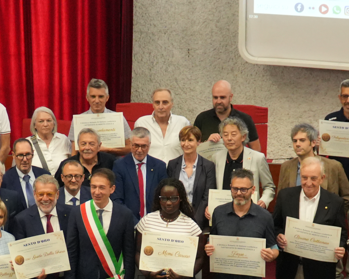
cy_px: 289
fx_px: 1274
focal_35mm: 123
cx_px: 141
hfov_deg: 15.6
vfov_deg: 12.3
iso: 3200
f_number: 4
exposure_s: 1/125
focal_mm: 31
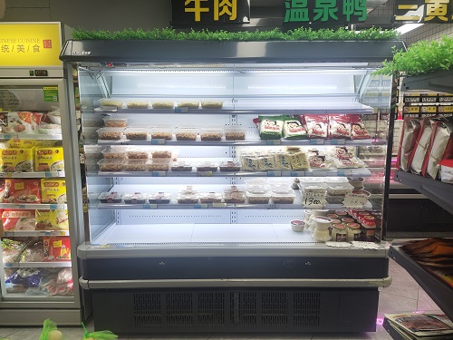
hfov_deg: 51.4
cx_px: 226
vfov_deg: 39.7
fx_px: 471
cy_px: 170
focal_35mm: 36
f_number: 1.79
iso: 180
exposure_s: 1/100
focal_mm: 4.74
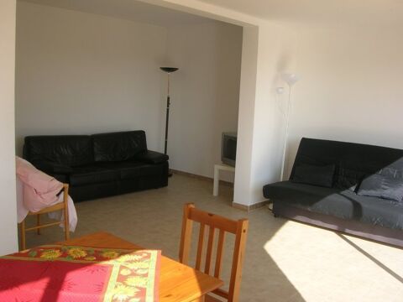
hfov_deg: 54.0
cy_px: 151
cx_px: 202
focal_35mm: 34
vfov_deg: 41.8
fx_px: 396
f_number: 4.9
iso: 50
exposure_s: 1/107
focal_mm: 5.7
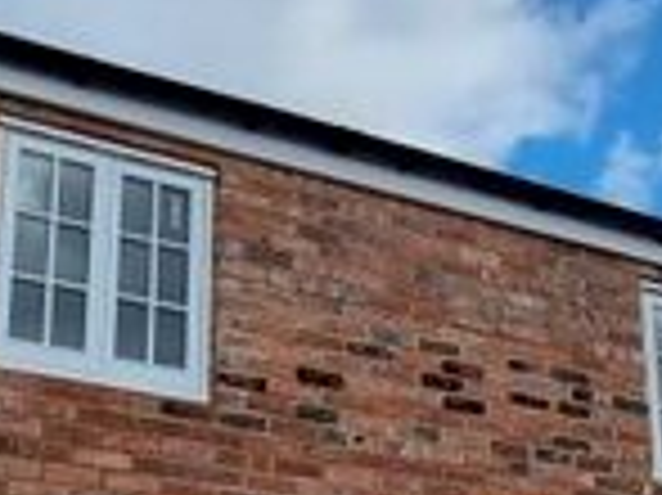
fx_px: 1185
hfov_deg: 31.1
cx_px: 252
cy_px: 520
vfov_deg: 22.5
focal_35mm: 62
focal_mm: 2.2
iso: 50
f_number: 2.2
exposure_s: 1/1408
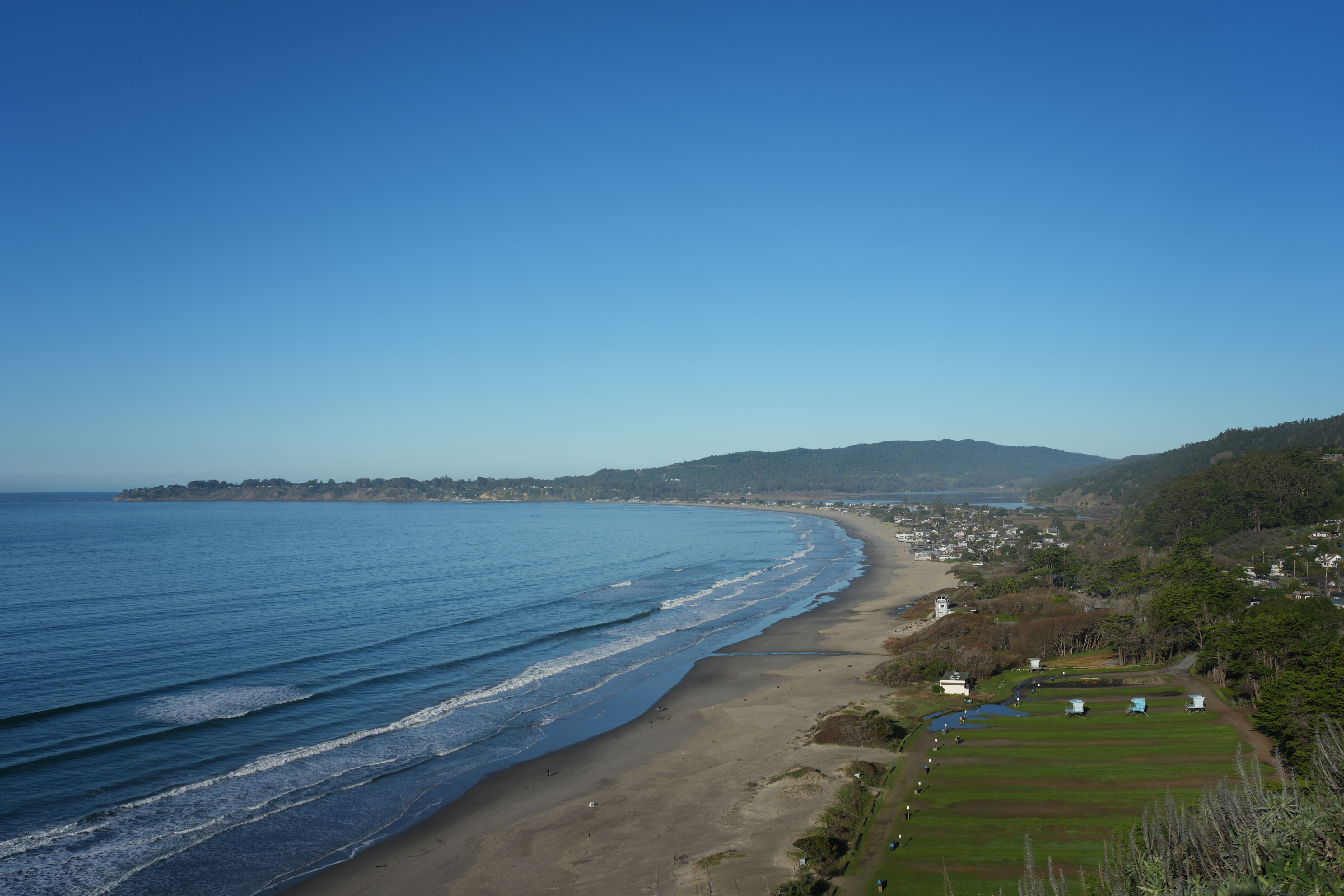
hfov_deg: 57.2
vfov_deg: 40.0
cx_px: 672
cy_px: 448
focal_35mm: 33
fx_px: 1232
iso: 100
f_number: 4.5
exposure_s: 1/1250
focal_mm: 33
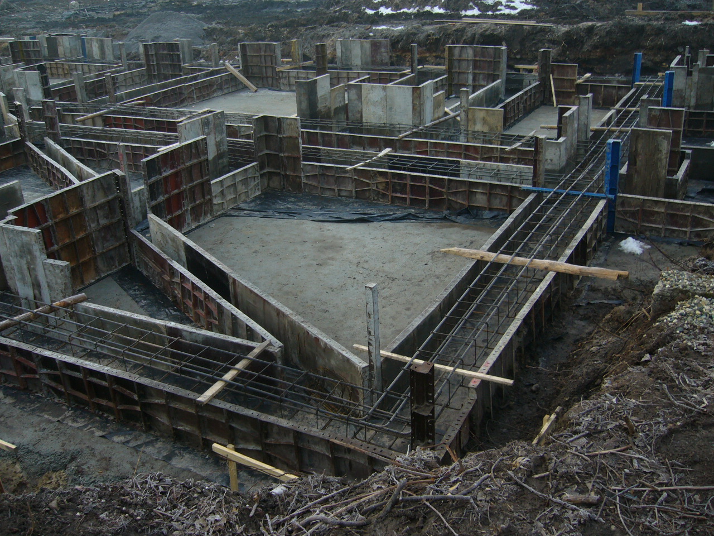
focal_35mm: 35
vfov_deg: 40.7
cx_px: 357
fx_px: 722
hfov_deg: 52.6
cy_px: 268
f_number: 2.8
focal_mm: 5.8
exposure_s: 1/100
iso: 80
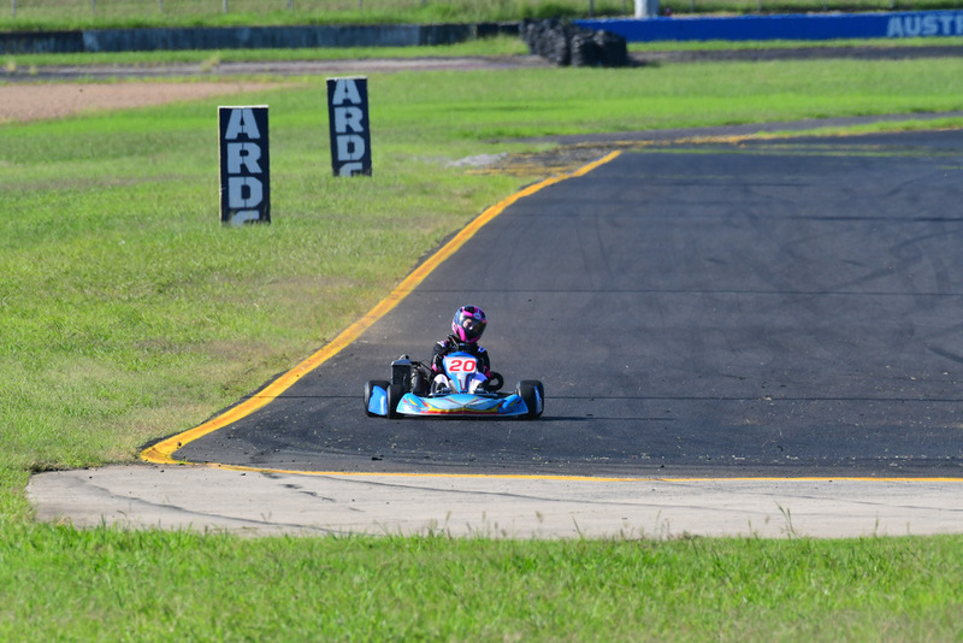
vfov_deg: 2.0
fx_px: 18062
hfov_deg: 3.1
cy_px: 322
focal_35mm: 675
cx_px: 482
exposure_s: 1/640
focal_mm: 450
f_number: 10
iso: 500
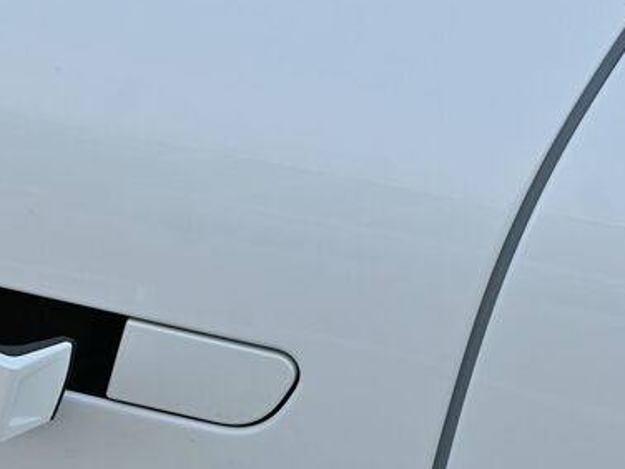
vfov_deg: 8.1
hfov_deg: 10.7
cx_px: 25
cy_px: 402
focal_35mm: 184
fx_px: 3322
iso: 160
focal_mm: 50
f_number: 6.3
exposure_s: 1/250
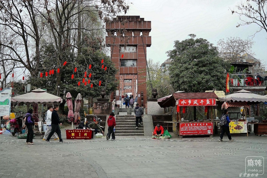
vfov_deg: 34.2
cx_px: 134
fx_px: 289
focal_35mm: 39
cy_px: 89
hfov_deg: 49.6
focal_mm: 26
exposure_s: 1/1600
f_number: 2.8
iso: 400
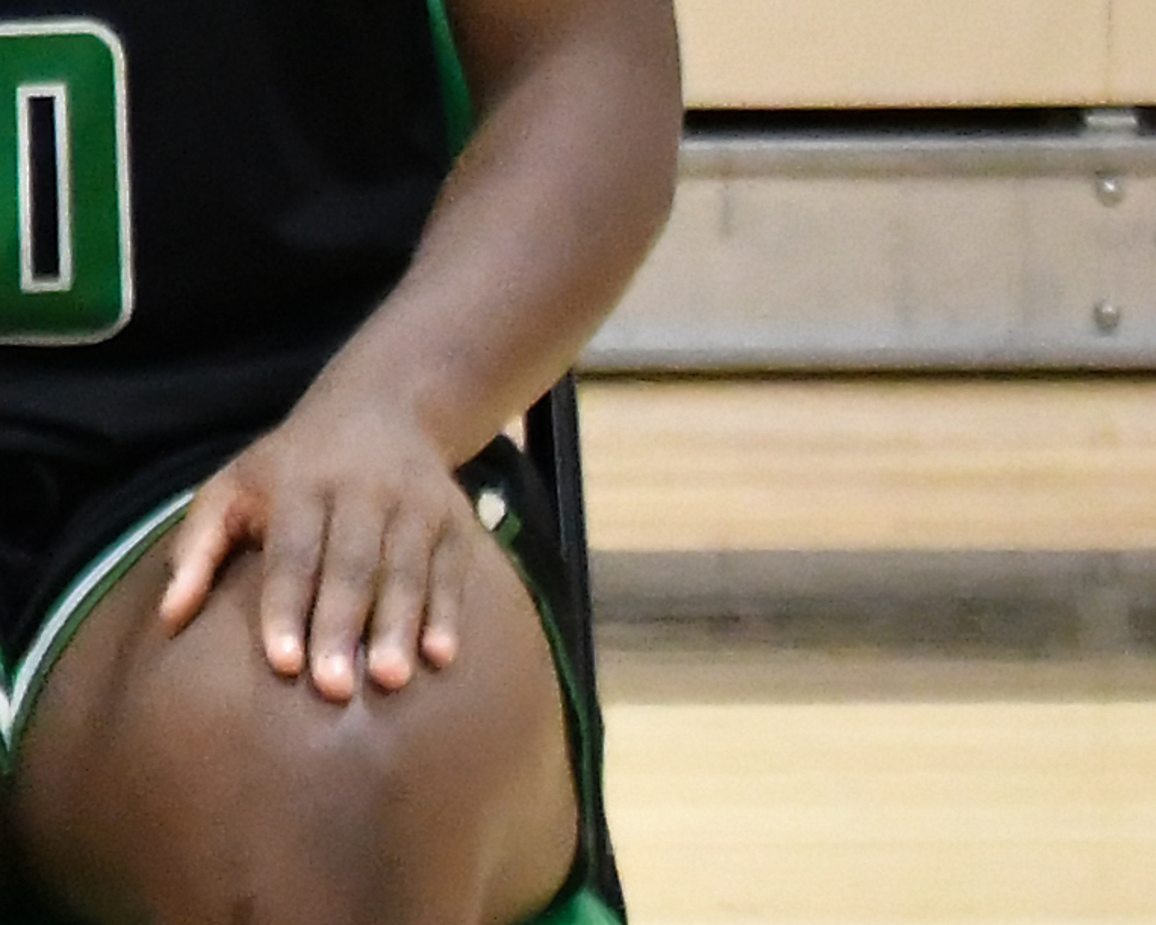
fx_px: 19191
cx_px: -2666
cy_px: -213
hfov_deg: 3.4
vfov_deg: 2.8
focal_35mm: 561
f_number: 4
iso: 6400
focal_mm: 55
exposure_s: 1/500
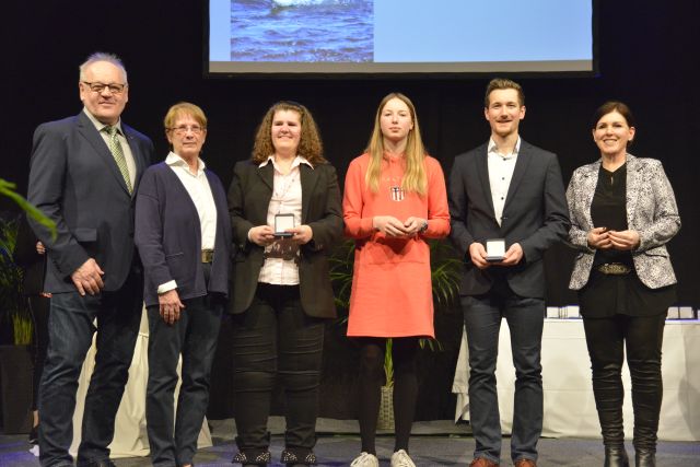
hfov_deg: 39.6
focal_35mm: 50
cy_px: 234
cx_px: 350
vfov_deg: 27.0
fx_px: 972
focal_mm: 50
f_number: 4
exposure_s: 1/250
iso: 6400
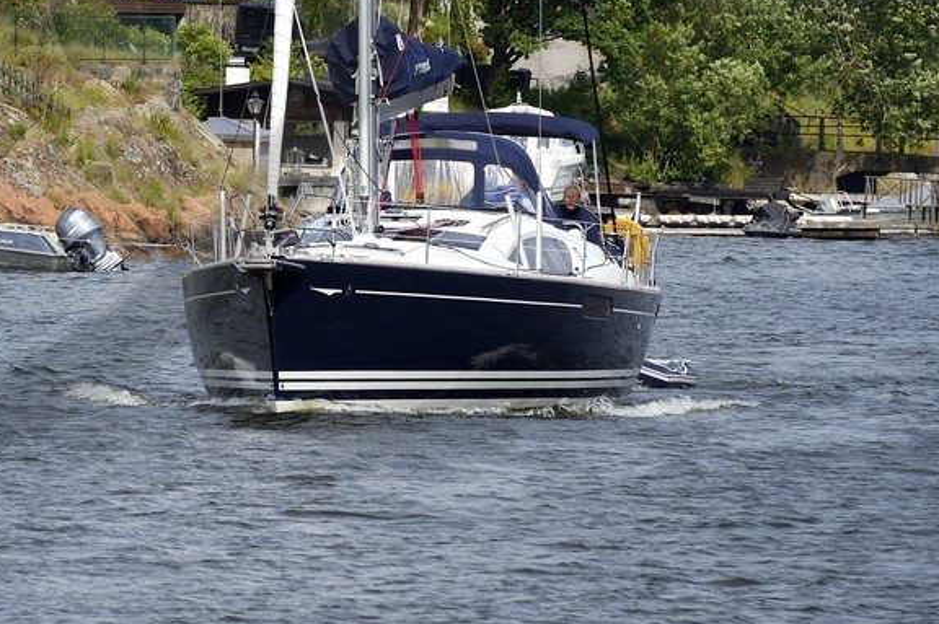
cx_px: -246
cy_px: -186
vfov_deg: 2.5
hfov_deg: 3.8
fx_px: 14125
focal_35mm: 542
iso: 200
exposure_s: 1/500
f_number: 9
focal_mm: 195
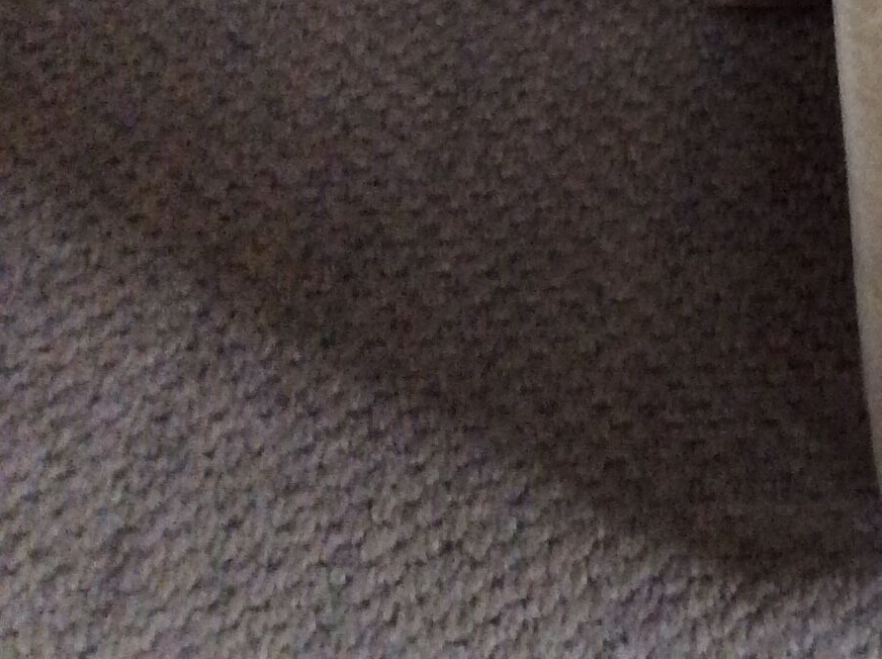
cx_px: 1278
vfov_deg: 14.8
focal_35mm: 93
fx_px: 2366
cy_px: -297
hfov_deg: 18.9
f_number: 2.4
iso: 200
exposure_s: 1/25
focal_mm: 3.3
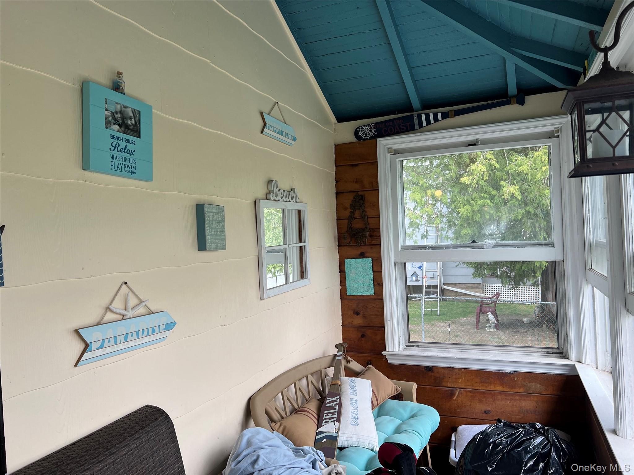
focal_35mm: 26
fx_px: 476
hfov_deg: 67.3
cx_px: 317
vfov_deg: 53.1
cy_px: 238
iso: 50
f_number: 1.5
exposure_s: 1/340
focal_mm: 5.7
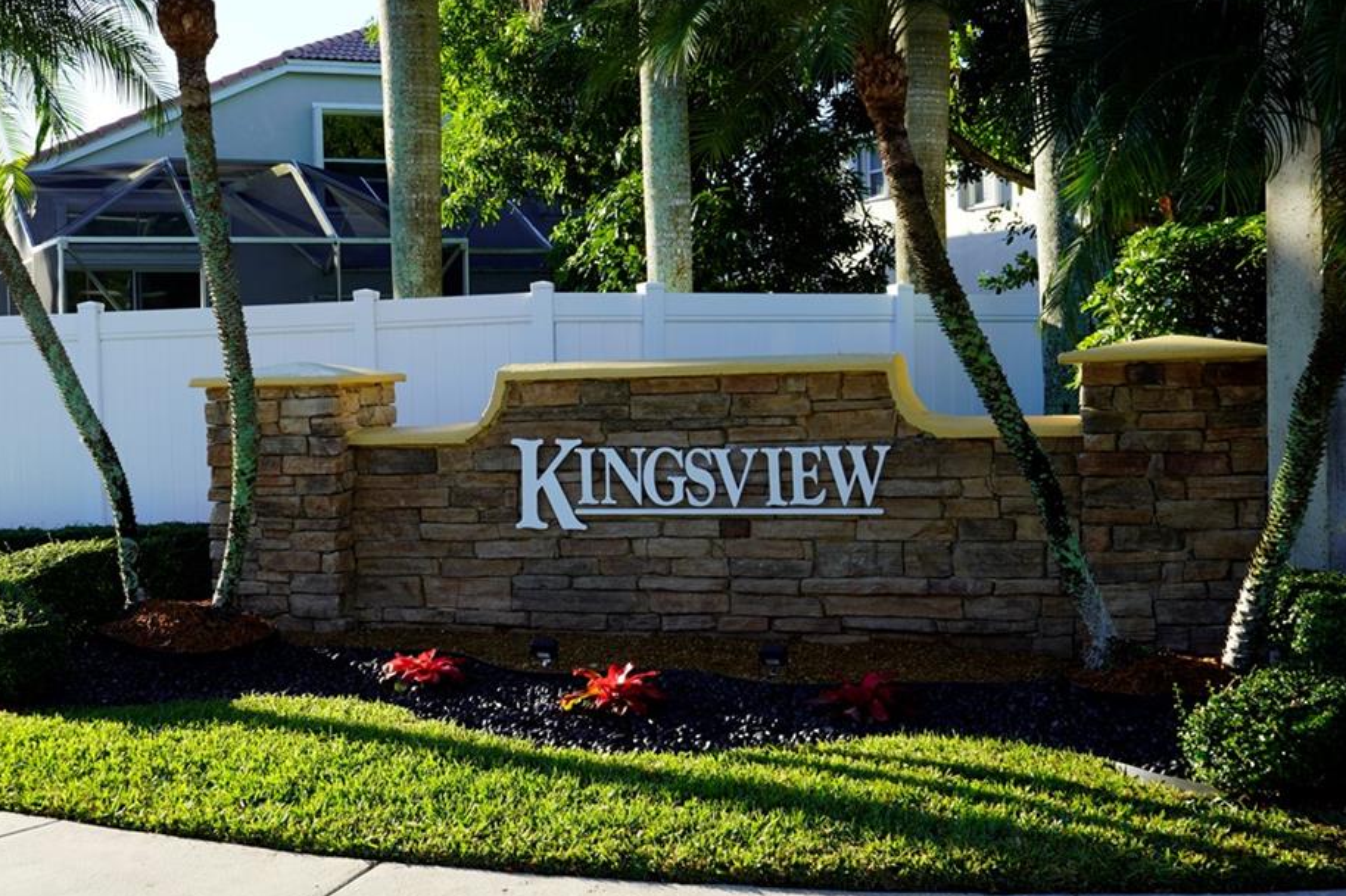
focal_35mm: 49
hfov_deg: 39.9
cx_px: 465
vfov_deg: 27.5
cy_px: 441
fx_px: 1832
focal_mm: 28
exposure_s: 1/100
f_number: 7.1
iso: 100
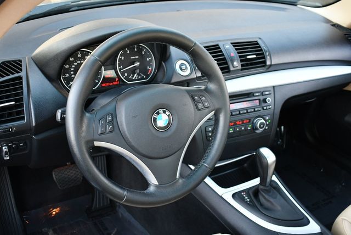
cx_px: 176
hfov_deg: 46.4
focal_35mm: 42
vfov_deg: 32.0
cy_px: 118
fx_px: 410
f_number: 3.8
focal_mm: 21
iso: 800
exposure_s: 1/125
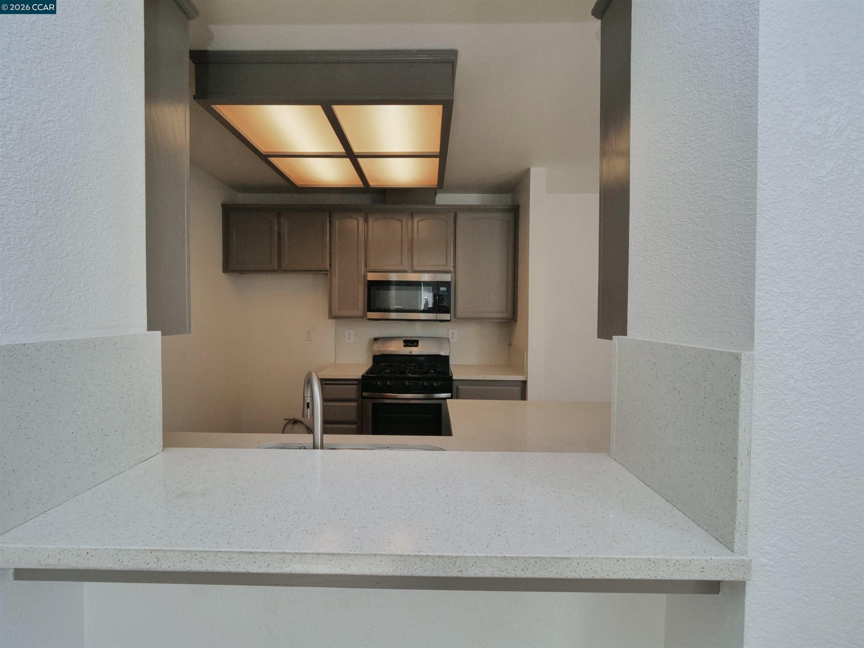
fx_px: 349
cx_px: 432
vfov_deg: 85.7
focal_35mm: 14
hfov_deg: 102.1
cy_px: 324
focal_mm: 7
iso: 800
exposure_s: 1/160
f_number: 8
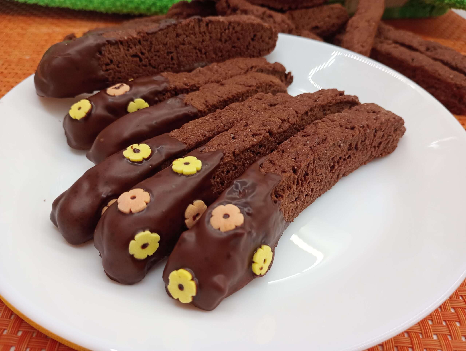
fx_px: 378
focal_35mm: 28
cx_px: 233
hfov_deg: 63.4
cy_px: 176
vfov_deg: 49.9
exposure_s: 1/33.3
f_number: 1.8
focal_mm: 4.27
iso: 399
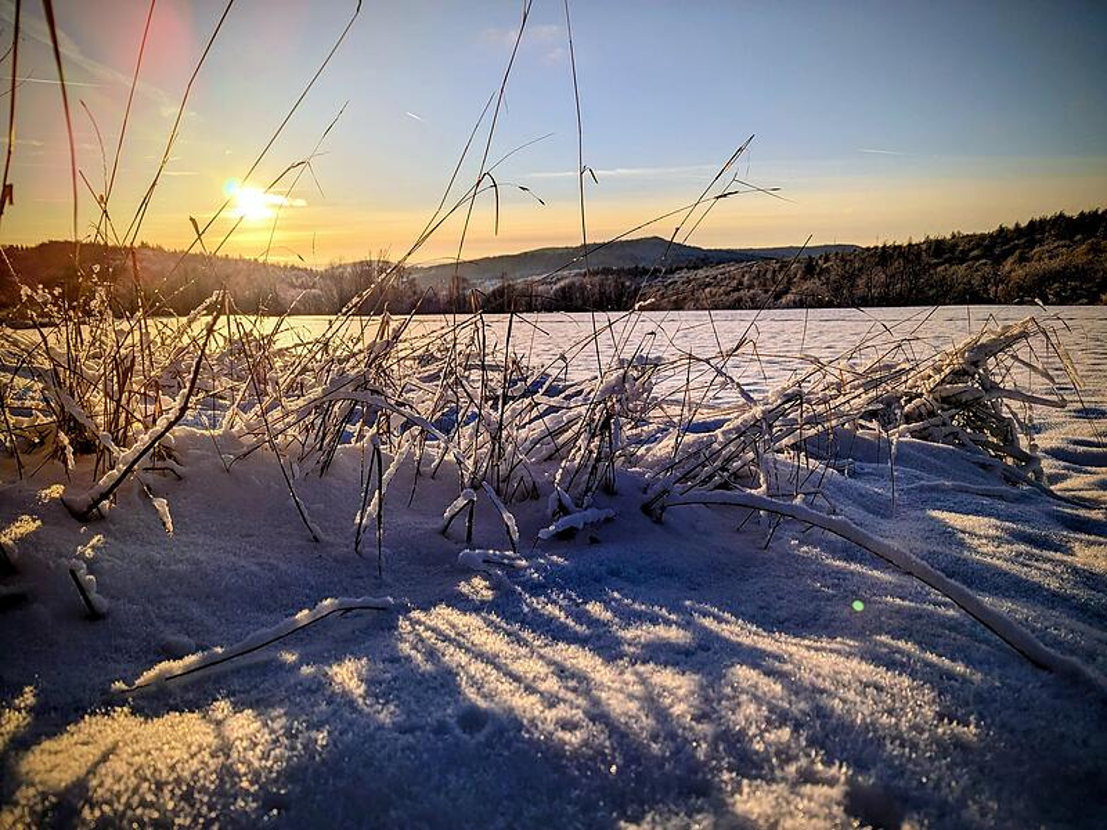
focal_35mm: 24
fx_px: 768
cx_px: 554
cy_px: 415
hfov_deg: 71.6
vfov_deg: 56.8
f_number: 1.85
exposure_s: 1/5952
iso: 42
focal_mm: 6.81
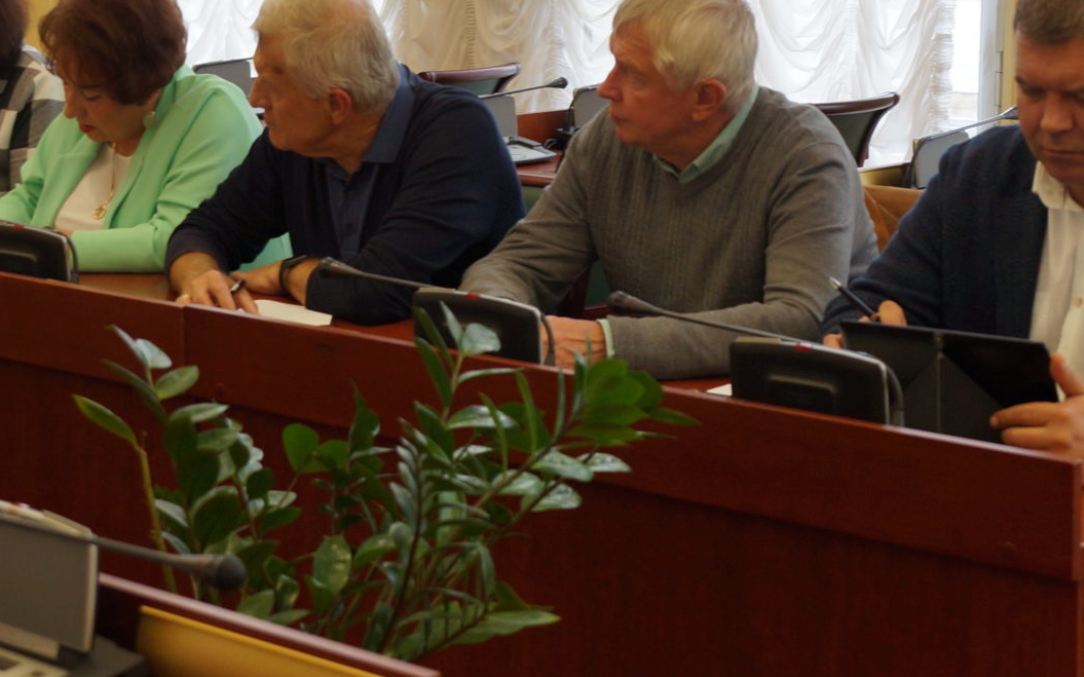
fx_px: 2452
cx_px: 372
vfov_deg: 15.6
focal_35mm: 83
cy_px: 118
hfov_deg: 24.8
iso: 200
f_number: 4
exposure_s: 1/60
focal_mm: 28
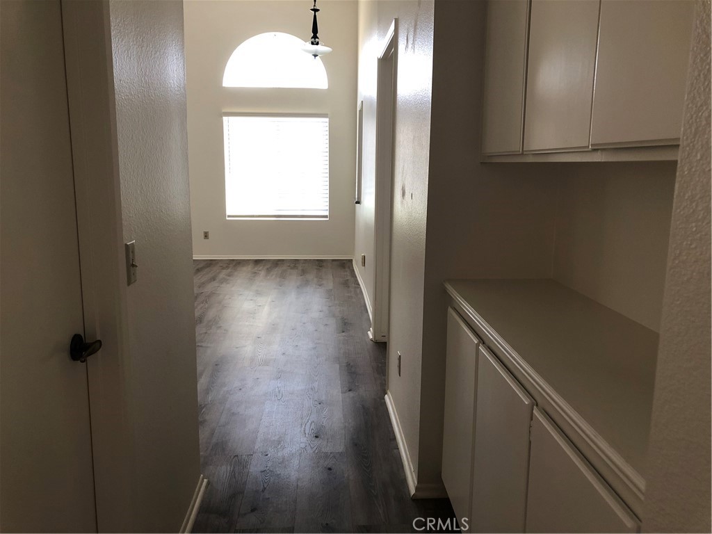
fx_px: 576
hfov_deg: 63.4
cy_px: 267
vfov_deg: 49.7
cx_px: 356
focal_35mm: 28
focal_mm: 3.99
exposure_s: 1/20
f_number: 1.8
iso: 40
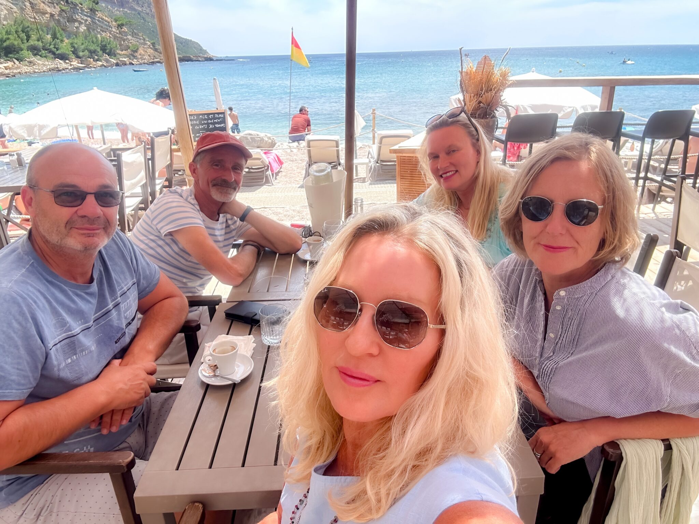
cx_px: 350
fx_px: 464
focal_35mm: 23
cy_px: 262
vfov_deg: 58.9
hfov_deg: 73.9
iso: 25
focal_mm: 2.69
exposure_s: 1/250
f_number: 1.9
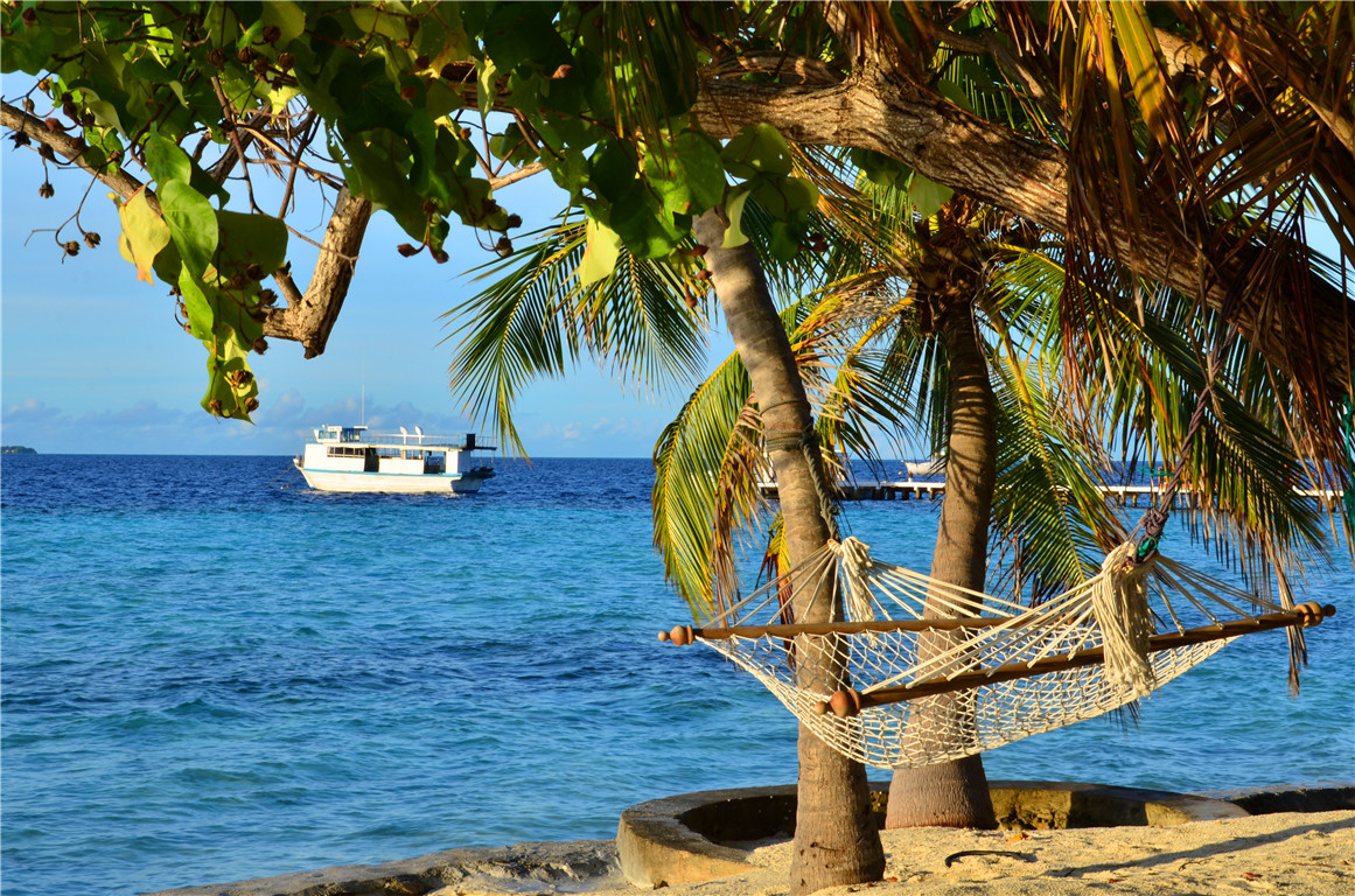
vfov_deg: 19.6
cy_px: 448
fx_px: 2591
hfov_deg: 29.3
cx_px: 678
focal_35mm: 69
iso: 100
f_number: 22
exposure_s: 1/25
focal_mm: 46
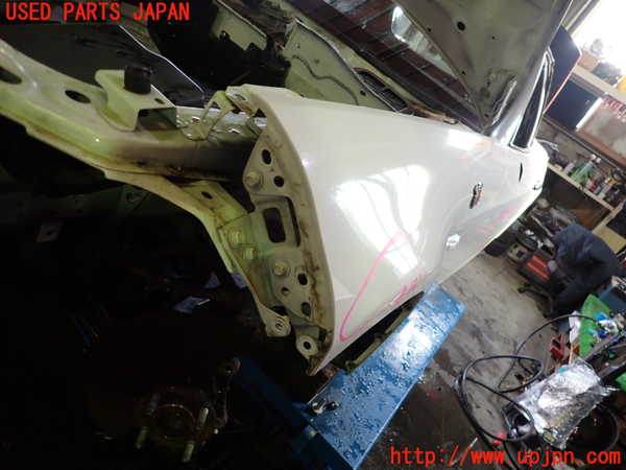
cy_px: 235
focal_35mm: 25
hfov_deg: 69.4
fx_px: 452
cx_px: 313
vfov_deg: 54.9
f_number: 2
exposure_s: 1/50
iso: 200
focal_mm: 4.5
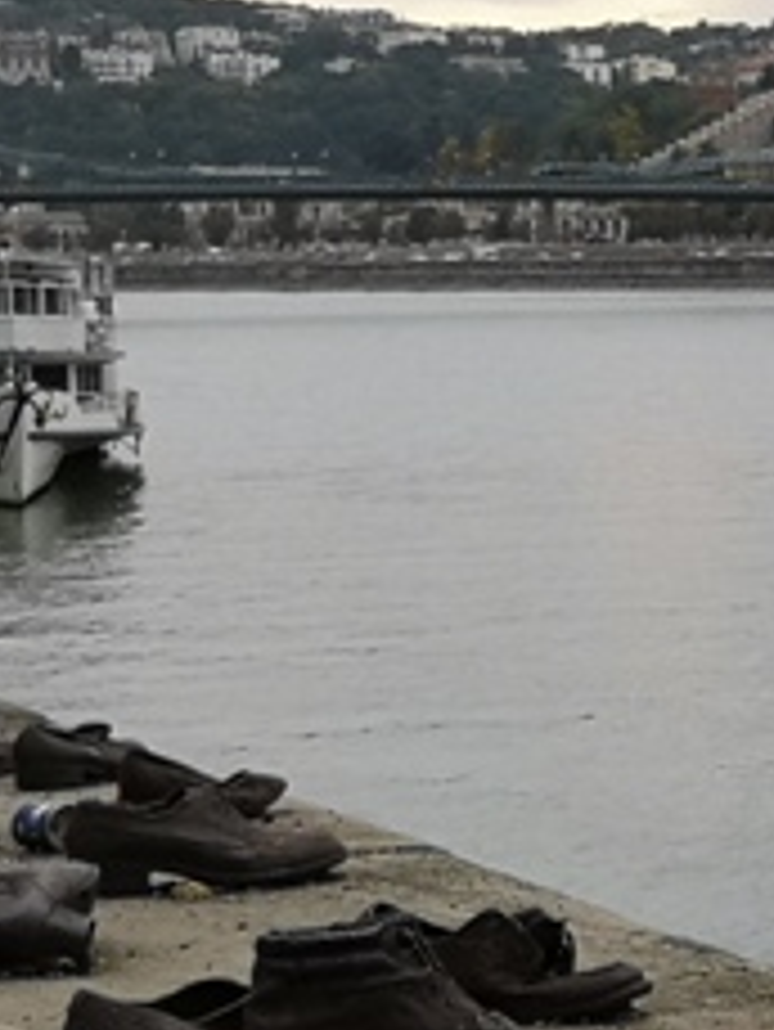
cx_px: 1782
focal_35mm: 136
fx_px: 4051
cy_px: 477
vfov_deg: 14.5
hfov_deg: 9.8
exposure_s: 1/124
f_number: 1.8
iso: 50
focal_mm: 3.95
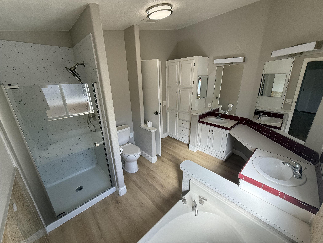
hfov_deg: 102.1
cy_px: 122
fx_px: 131
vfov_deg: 85.7
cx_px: 162
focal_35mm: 14
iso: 64
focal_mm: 2.22
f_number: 2.2
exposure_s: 1/190
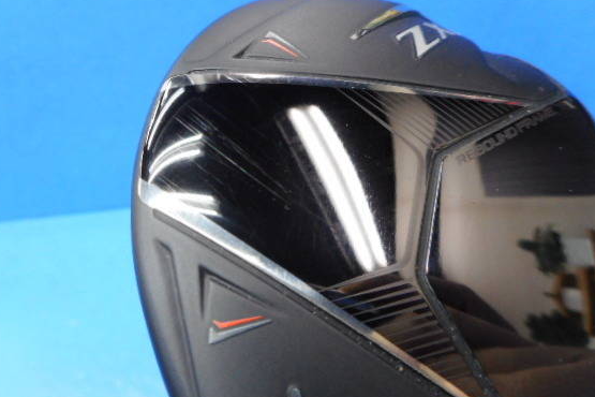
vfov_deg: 43.5
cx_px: 258
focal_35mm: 30
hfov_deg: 61.7
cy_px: 173
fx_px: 496
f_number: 3.7
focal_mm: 4.5
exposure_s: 1/30
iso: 220
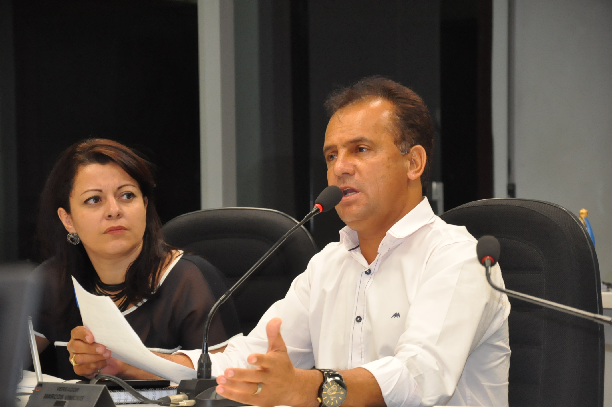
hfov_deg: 13.1
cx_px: 306
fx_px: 2674
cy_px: 204
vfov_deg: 8.7
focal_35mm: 158
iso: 2000
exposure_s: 1/100
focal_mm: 105
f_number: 5.6
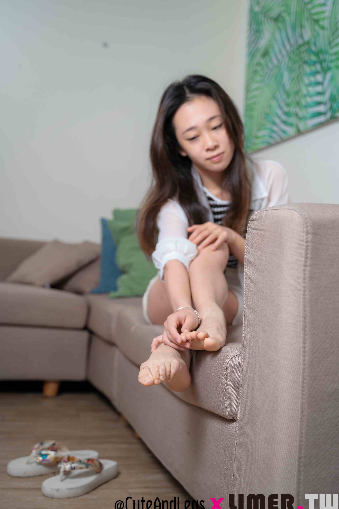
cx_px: 171
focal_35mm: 48
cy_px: 256
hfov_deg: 28.1
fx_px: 678
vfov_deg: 41.1
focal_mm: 47
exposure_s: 1/100
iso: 100
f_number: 3.2
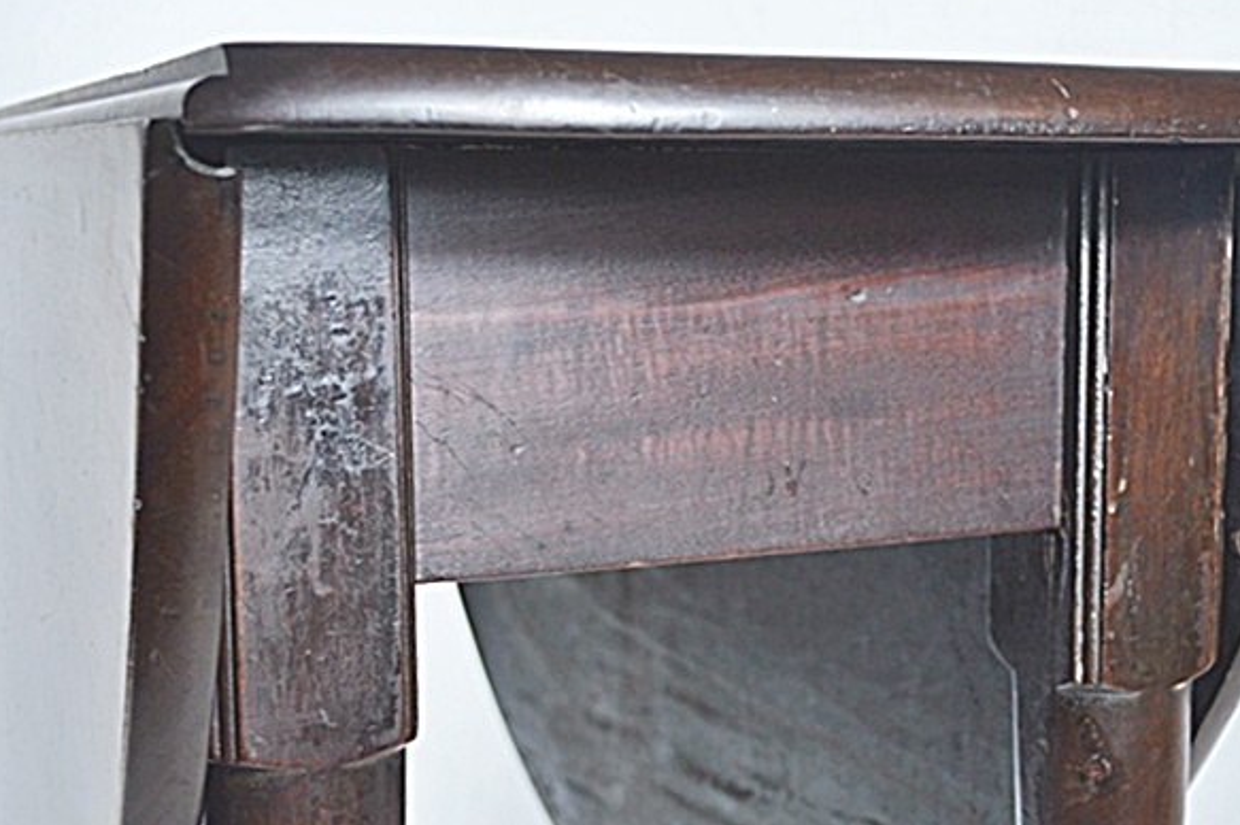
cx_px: 734
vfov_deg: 25.0
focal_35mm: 54
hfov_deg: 36.8
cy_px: 437
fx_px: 1859
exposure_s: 1/20
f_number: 4.5
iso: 400
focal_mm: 30
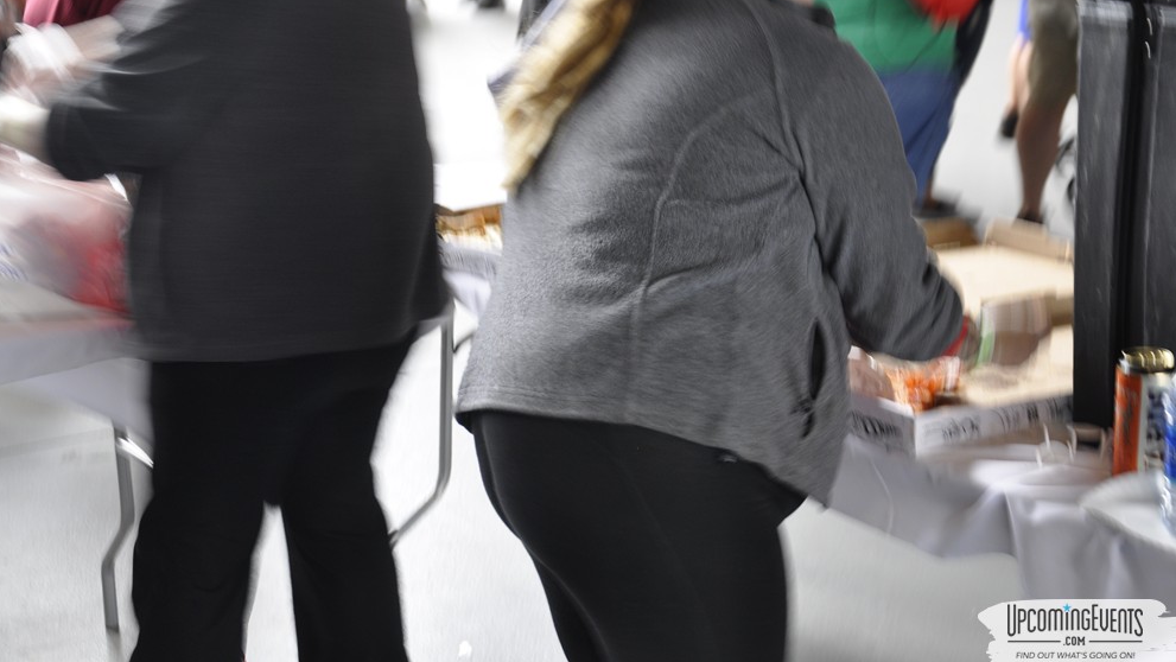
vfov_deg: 15.9
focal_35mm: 76
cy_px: 269
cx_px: 585
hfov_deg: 27.9
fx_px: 2370
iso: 400
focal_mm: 48
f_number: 4.8
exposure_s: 1/13
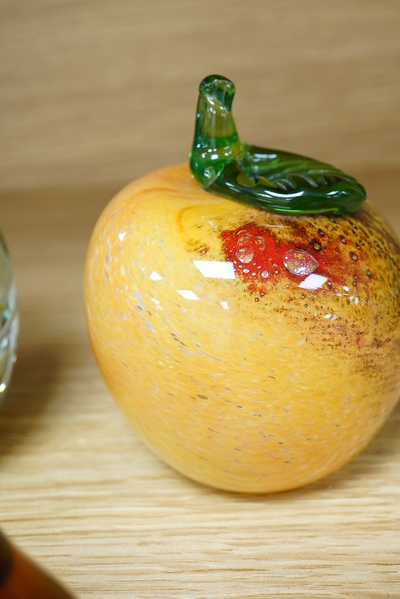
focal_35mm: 55
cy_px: 259
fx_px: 916
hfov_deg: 24.6
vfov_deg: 36.2
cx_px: 235
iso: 2500
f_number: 7.1
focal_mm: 30
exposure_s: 1/160
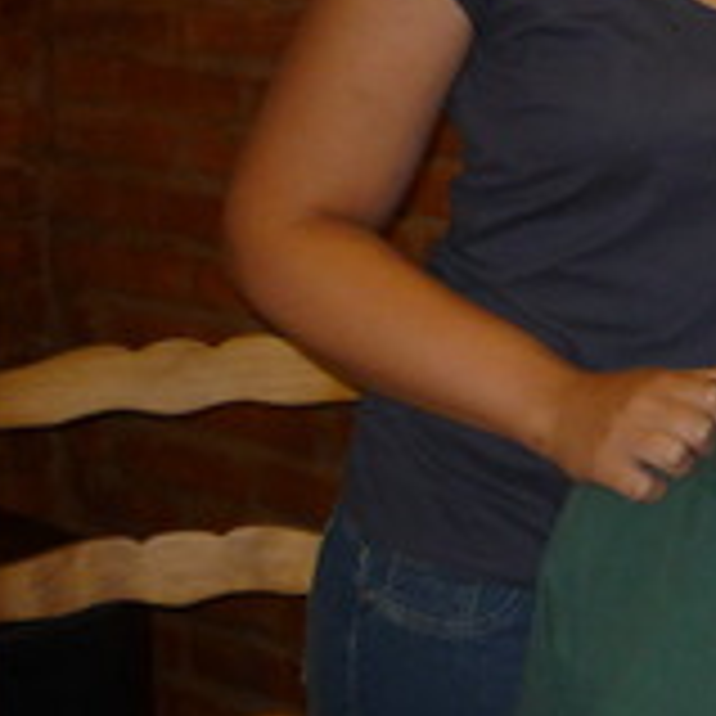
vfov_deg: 15.0
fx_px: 2668
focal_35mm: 114
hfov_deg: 13.6
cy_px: -36
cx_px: 1315
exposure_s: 1/30
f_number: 3.3
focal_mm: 5.2
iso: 100
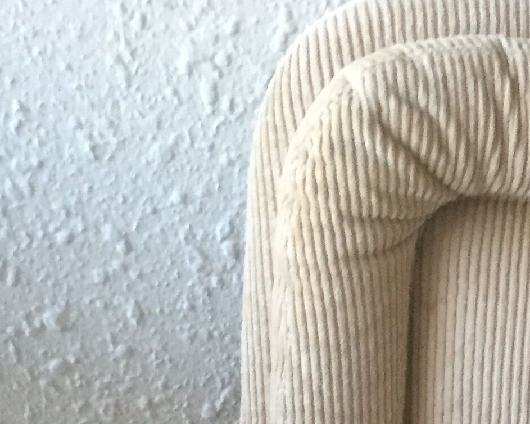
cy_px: 905
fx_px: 1537
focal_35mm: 98
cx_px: 558
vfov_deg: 13.1
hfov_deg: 18.9
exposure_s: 1/33
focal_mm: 4.15
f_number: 2.2
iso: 250
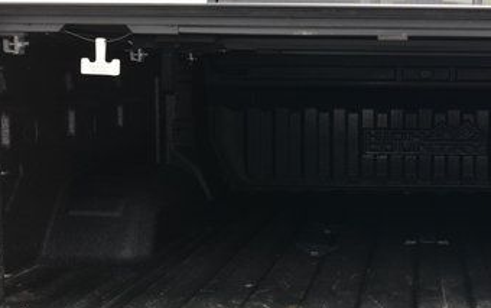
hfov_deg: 28.7
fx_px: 924
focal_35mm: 69
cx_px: 435
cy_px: 158
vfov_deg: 18.9
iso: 1600
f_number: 4.5
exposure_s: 1/15
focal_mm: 24
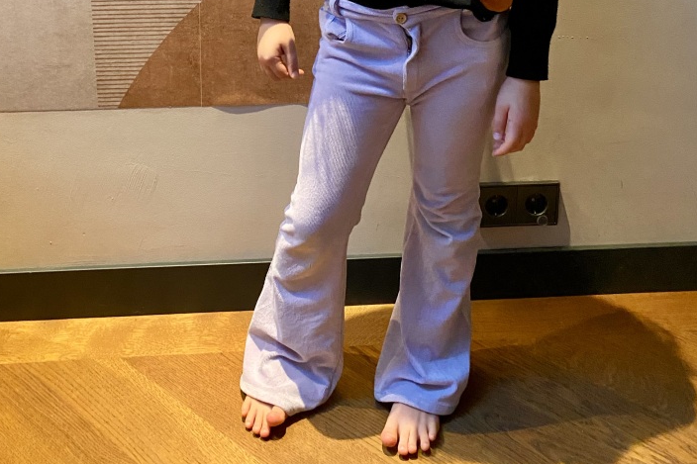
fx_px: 794
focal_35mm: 41
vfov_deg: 29.2
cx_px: 319
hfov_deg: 47.4
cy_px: -55
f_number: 1.8
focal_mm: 4.25
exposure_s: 1/33
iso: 500
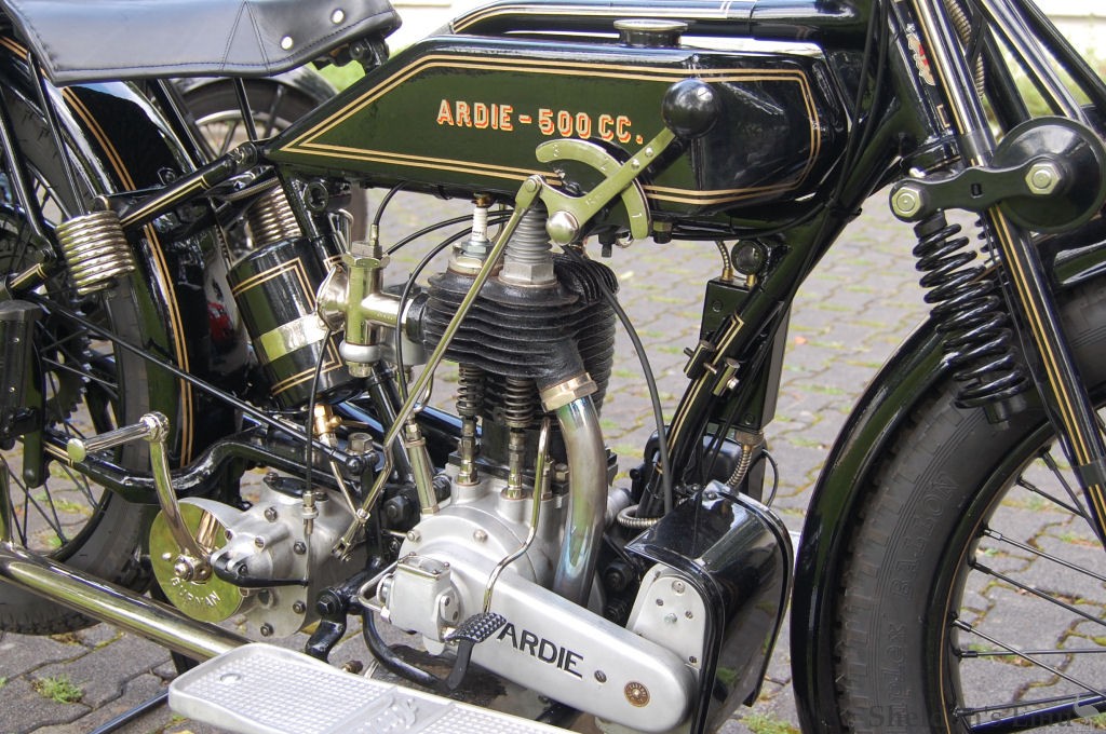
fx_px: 1105
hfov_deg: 53.2
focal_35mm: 36
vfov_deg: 36.8
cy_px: 367
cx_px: 553
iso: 200
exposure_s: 1/60
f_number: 4
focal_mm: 24
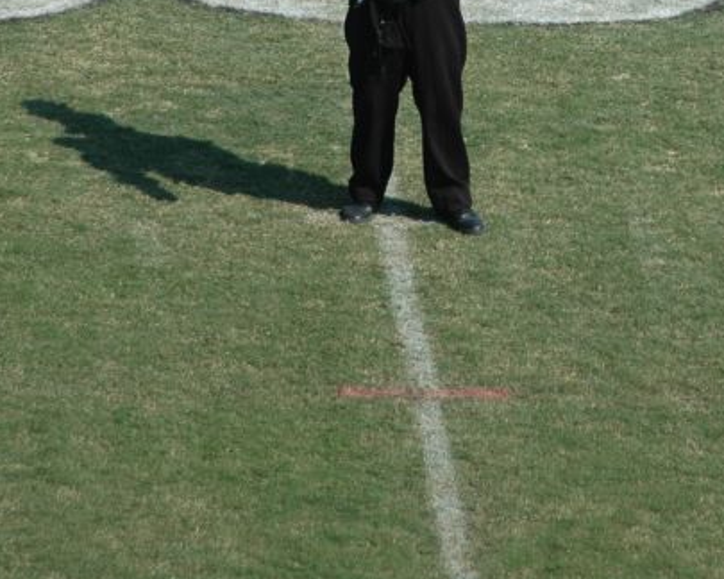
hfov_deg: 2.7
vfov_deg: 2.2
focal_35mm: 711
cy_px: -34
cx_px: 429
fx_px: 15235
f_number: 6.3
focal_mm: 200
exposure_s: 1/640
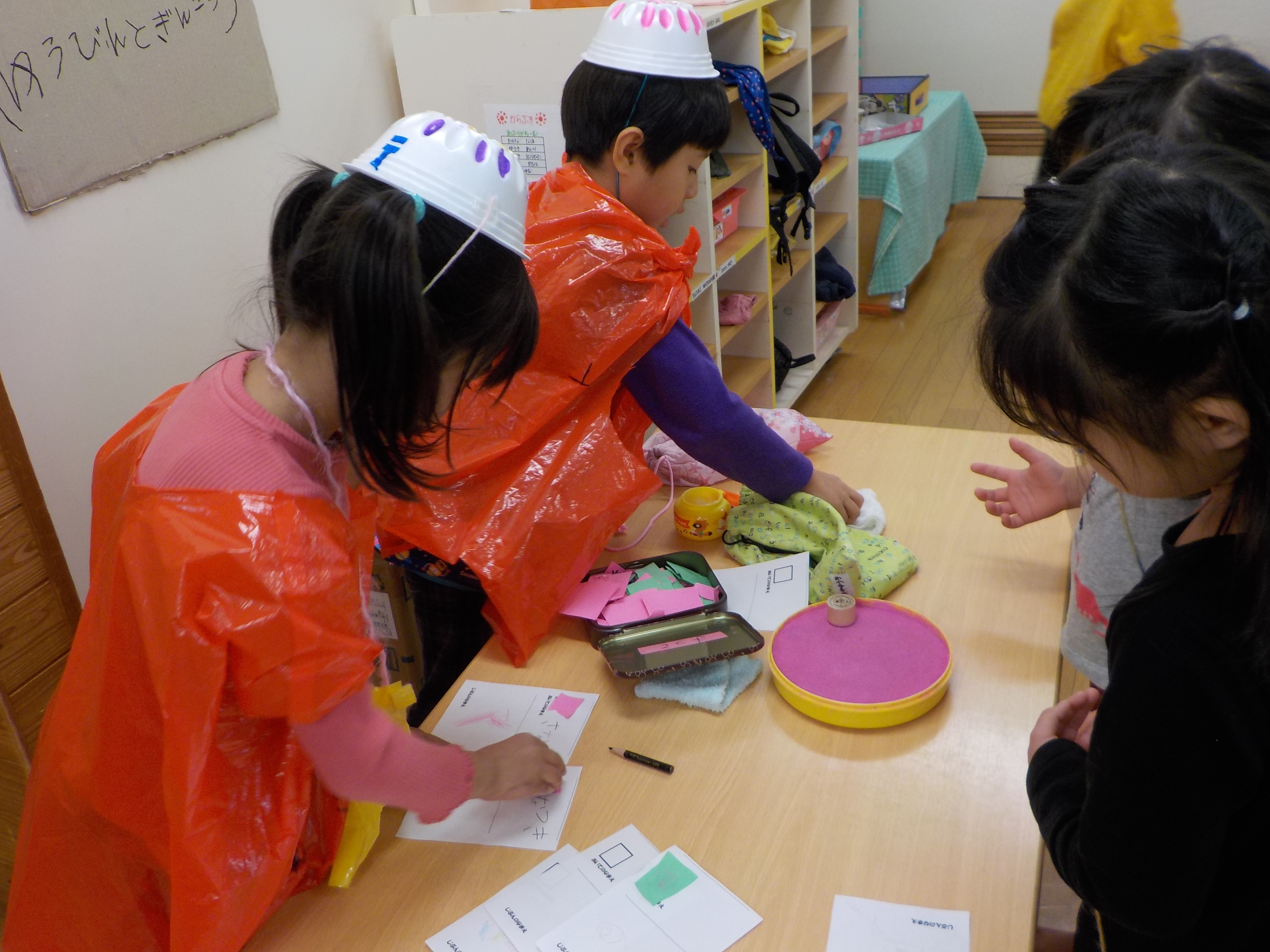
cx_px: 635
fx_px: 1101
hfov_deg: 60.0
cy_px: 476
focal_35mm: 30
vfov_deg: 46.8
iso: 125
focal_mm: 4.1
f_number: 3.3
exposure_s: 1/40
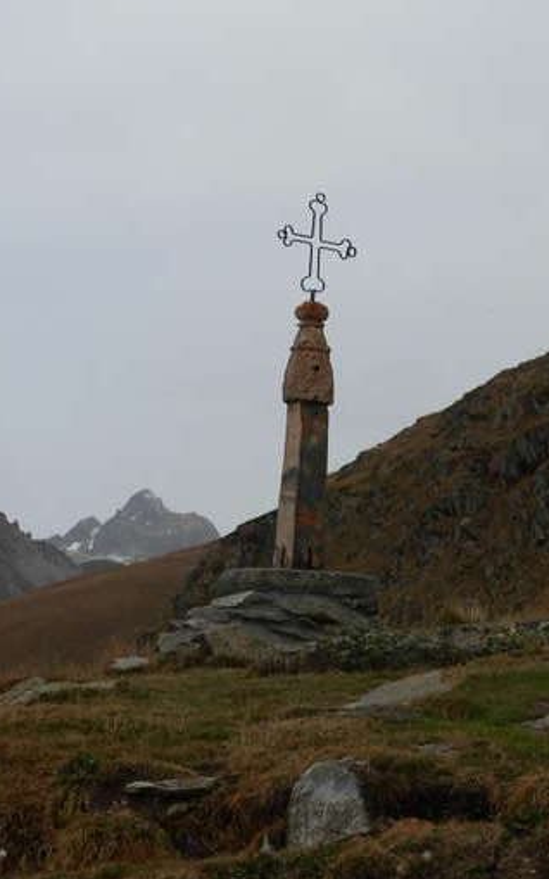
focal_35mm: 130
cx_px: 288
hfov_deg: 10.1
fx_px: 3113
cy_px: 408
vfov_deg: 16.1
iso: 79
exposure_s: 1/813
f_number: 4
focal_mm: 17.2
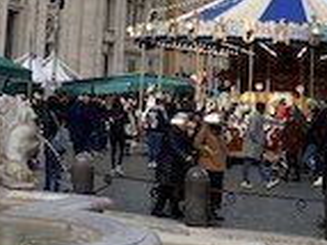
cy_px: -92
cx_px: 80
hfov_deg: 17.9
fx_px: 1029
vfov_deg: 13.0
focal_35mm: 109
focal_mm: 4.25
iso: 32
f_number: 1.8
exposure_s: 1/2890
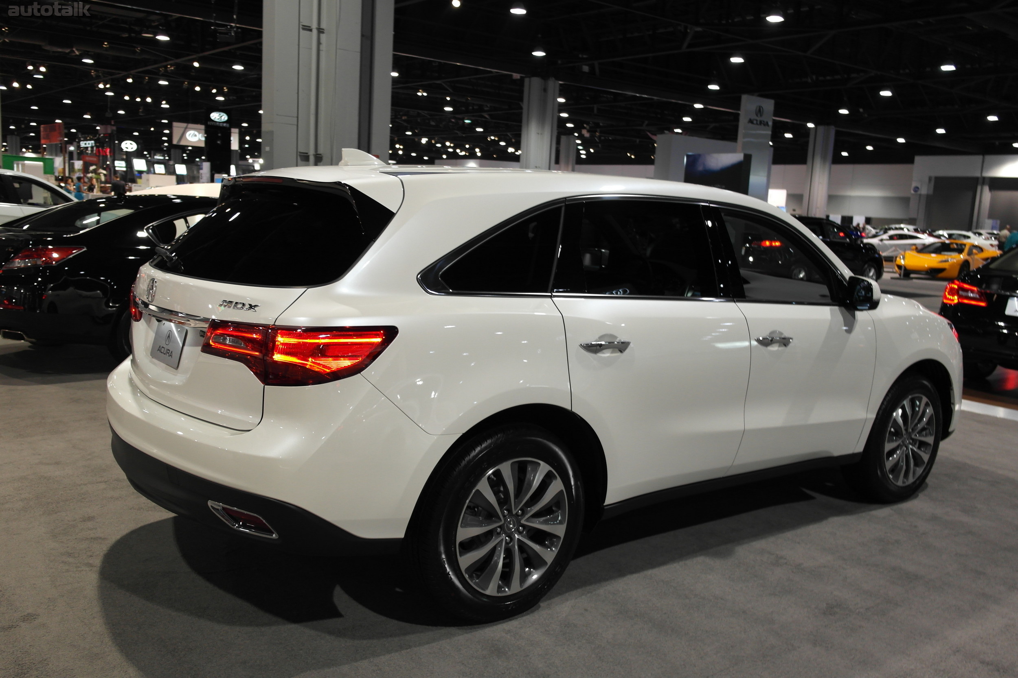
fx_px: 848
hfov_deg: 61.9
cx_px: 509
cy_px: 339
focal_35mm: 30
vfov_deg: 43.6
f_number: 3.5
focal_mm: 20
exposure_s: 1/30
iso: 400
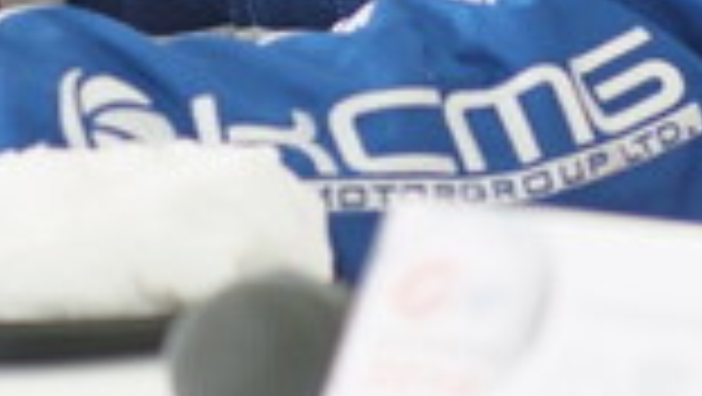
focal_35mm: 508
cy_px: -652
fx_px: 9463
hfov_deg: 4.2
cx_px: 63
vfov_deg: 2.4
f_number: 4
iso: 800
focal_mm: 105
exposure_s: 1/125
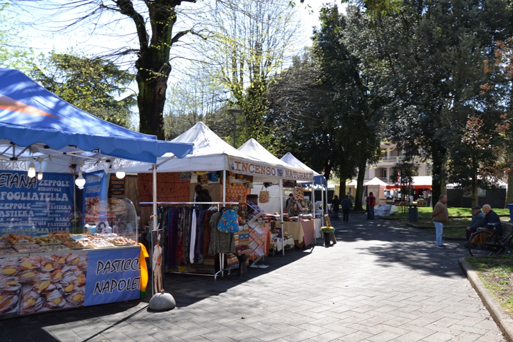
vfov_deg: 47.9
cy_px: 171
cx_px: 256
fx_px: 385
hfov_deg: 67.4
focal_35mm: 27
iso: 100
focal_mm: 18
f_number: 6.3
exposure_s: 1/160
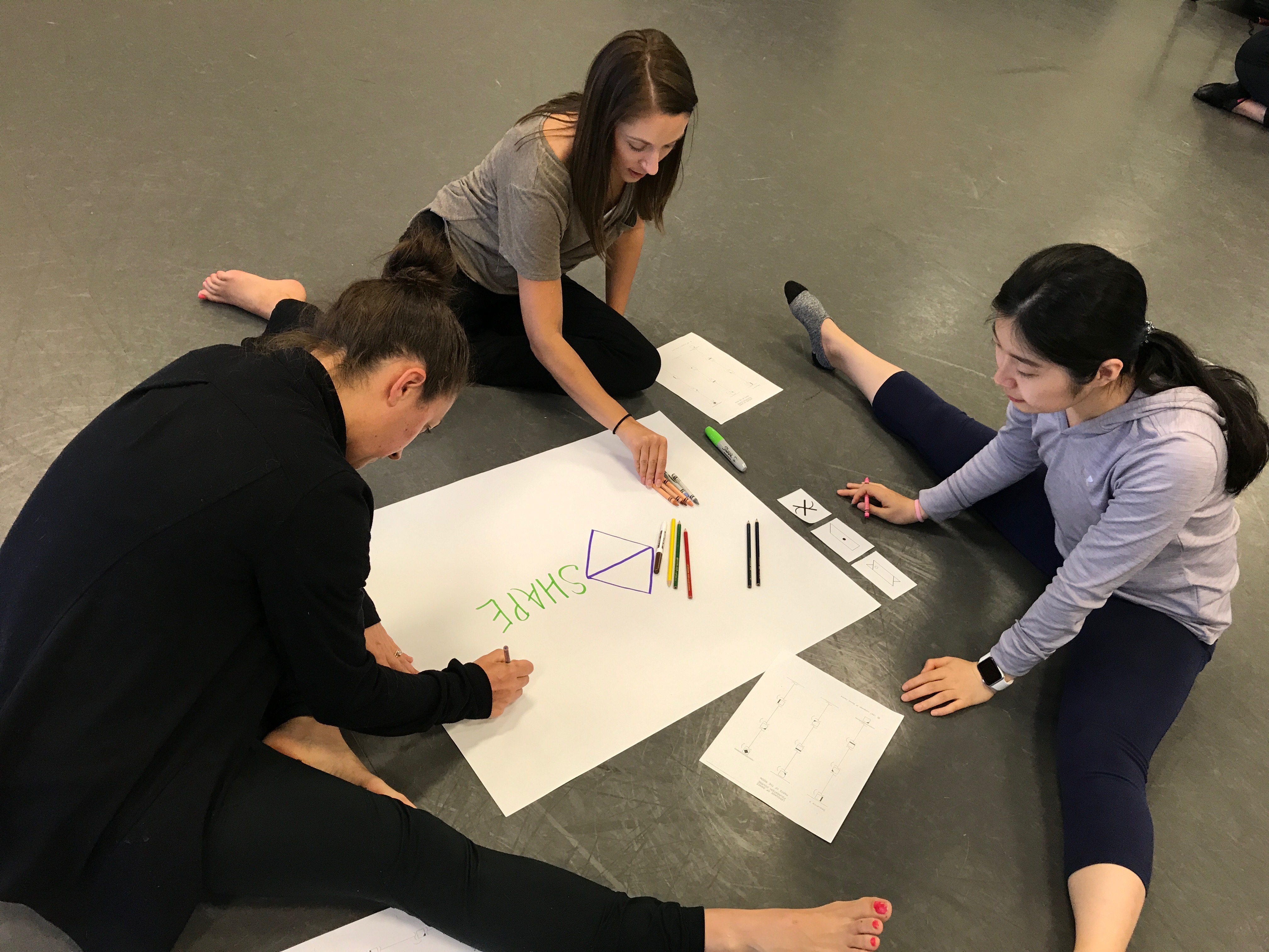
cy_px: 476
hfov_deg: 63.4
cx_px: 634
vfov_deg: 49.7
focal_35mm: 28
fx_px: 1026
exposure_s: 1/24
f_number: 1.8
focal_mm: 3.99
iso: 40
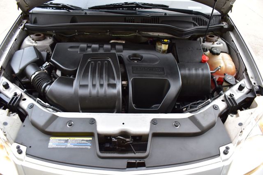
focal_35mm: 27
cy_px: 88
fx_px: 197
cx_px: 132
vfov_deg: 47.9
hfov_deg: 67.4
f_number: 6.3
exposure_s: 1/15
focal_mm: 18
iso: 560
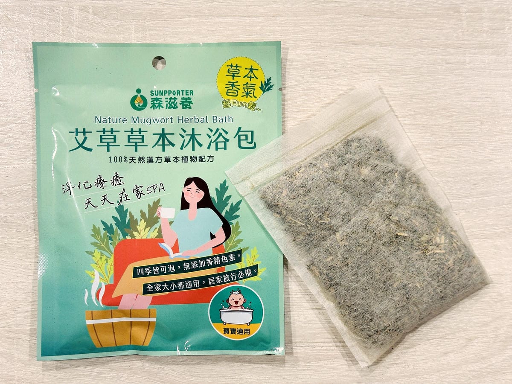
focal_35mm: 48
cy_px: 192
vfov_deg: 30.3
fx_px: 710
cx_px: 256
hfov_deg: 39.7
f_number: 1.78
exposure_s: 1/60
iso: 100
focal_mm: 6.86
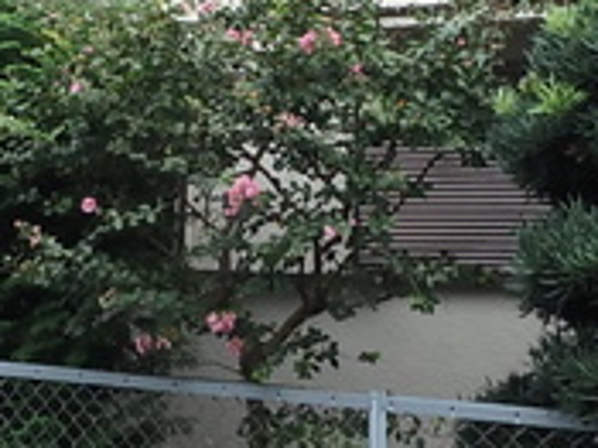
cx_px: 321
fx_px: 1450
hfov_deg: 23.3
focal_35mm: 84
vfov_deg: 16.6
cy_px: -125
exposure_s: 1/320
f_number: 3.5
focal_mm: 3.7
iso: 125
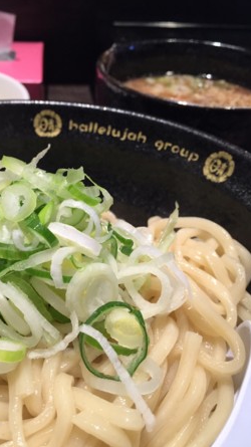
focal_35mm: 32
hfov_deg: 36.5
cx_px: 95
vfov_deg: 61.0
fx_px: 379
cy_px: 224
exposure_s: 1/30
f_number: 2.2
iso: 50
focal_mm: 4.15
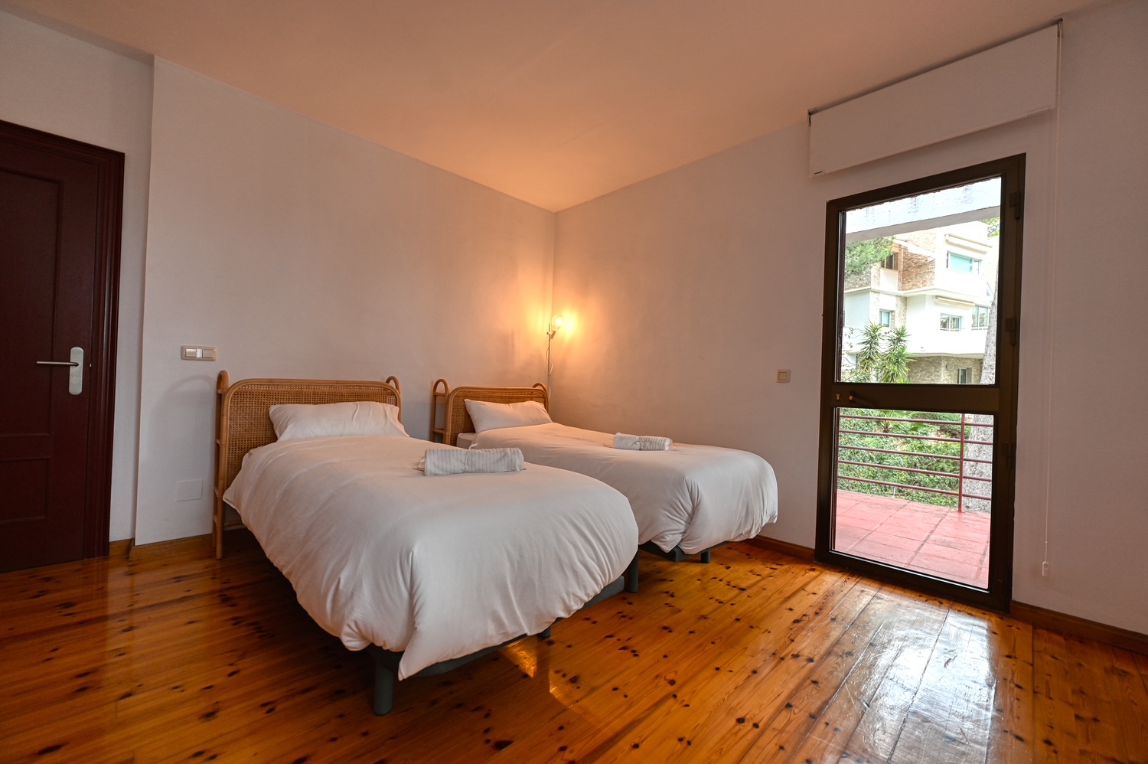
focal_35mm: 14
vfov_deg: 81.1
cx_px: 574
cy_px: 382
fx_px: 446
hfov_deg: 104.3
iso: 280
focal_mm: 14
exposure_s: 1/60
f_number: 4
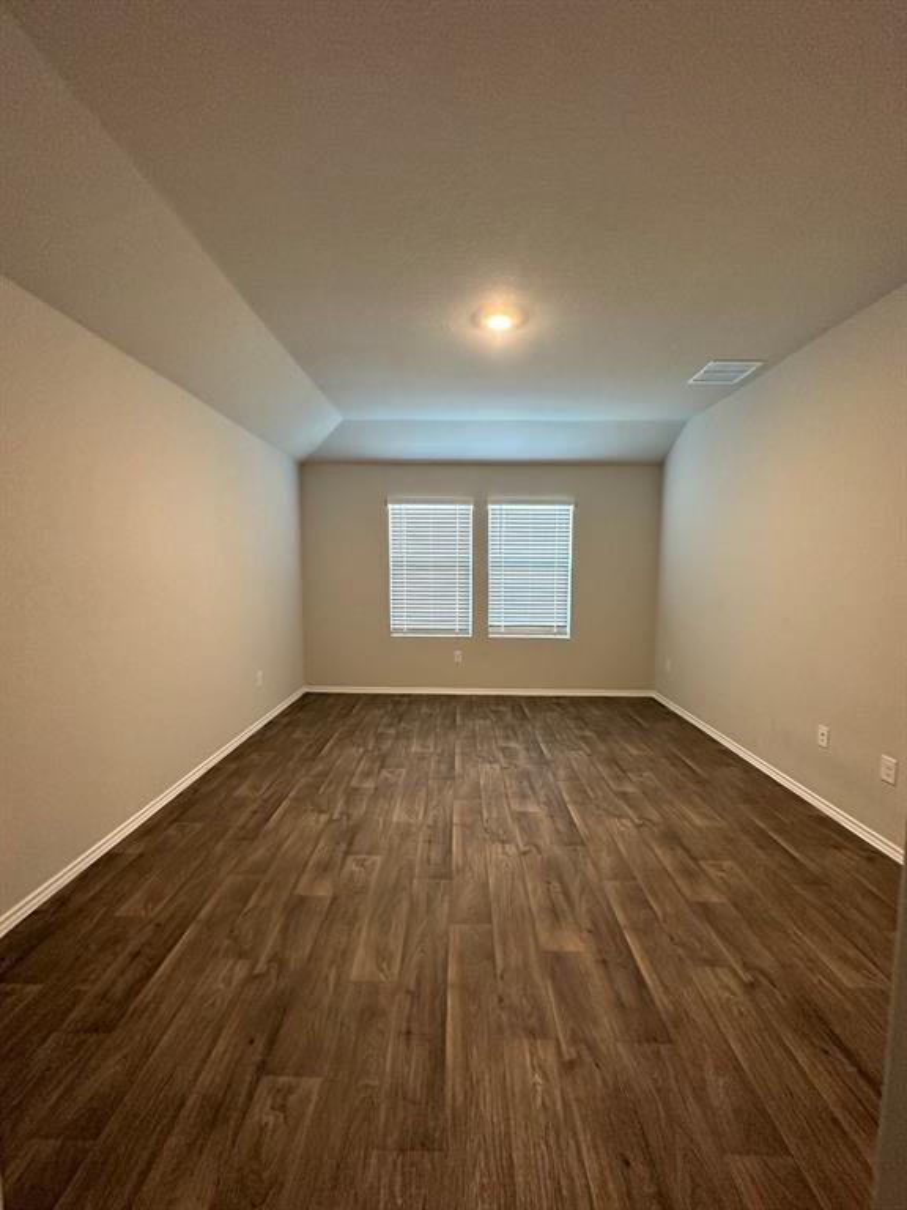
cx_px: 454
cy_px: 605
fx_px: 489
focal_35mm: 14
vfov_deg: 102.1
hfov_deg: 85.7
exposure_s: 1/60
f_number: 2.2
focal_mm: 2.22
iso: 500
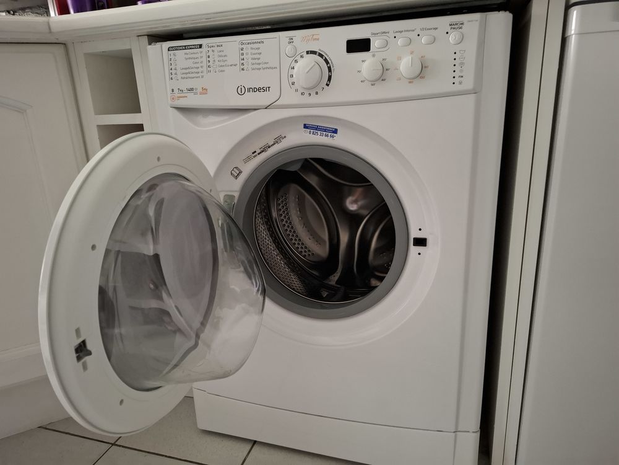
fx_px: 411
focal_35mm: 23
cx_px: 310
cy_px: 232
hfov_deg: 73.9
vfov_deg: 58.9
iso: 800
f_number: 1.8
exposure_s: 1/25
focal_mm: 5.54
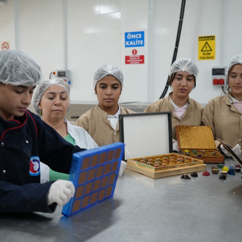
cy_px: 122
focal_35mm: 49
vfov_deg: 34.7
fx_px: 388
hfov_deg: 34.6
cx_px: 105
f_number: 4
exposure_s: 1/160
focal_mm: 38
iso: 1250
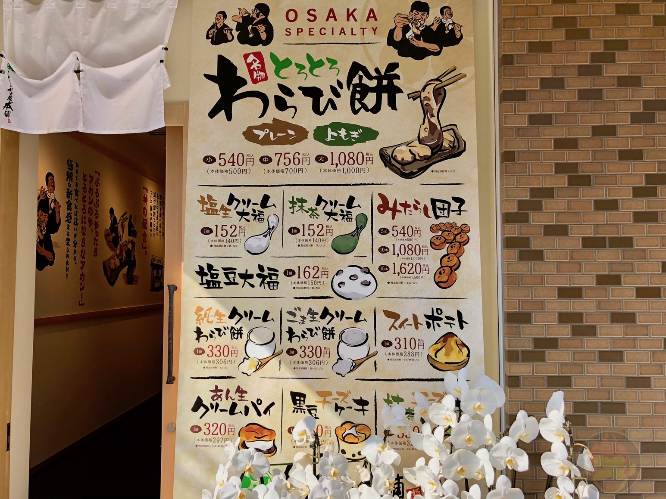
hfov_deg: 61.7
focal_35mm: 29
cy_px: 252
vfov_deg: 48.2
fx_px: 558
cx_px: 327
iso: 20
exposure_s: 1/571
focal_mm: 4
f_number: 1.8
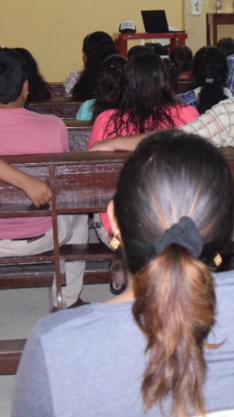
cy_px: 11
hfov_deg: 13.3
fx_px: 994
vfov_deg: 22.8
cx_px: 208
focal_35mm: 90
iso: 2000
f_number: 3.5
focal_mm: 18
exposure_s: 1/60
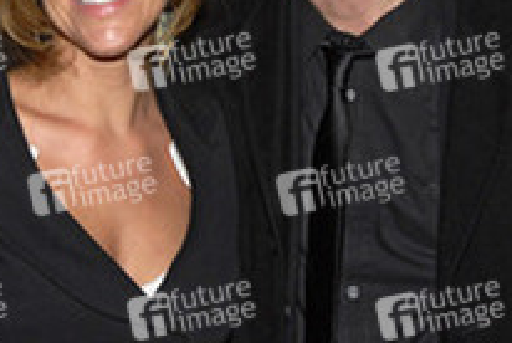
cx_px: 122
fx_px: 1766
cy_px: 0
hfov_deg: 16.4
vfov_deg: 11.0
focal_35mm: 124
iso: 500
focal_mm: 38
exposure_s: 1/125
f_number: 5.6
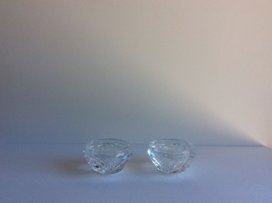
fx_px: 251
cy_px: 102
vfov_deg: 44.1
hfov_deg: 56.9
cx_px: 136
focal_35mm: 32
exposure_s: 1/100
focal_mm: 3.3
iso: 40
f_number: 2.4
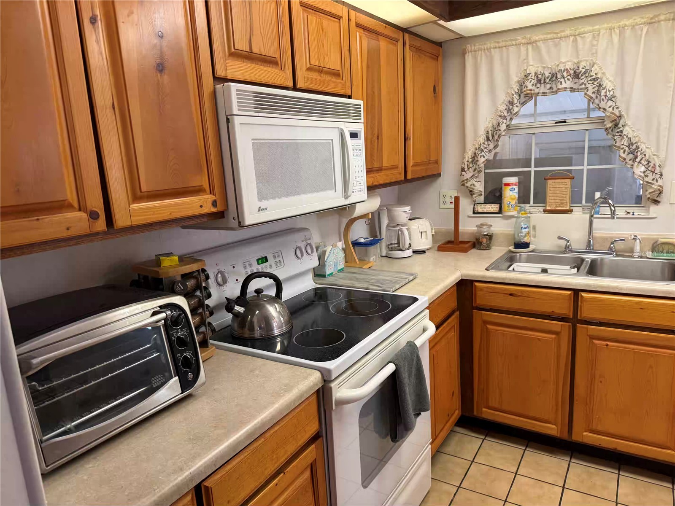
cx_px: 338
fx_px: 468
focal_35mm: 24
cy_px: 253
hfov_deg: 71.6
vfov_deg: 56.8
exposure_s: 1/120
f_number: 1.78
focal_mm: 6.76
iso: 200
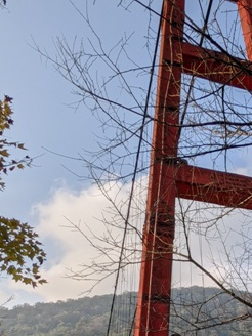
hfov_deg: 35.2
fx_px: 379
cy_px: 303
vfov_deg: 43.6
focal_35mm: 39
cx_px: 215
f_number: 2.2
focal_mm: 2.22
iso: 38
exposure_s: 1/881
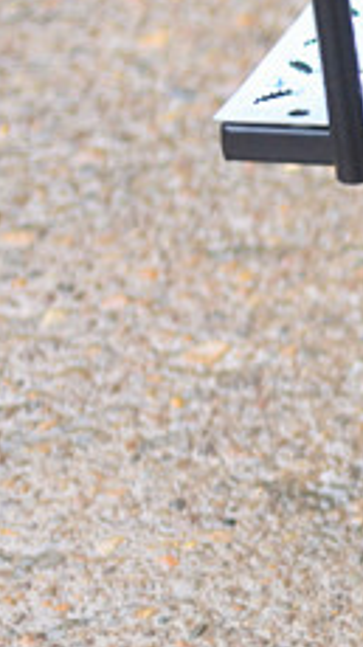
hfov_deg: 4.3
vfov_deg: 7.9
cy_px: 347
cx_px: 1114
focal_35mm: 273
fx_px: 4682
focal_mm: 50
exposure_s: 1/160
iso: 800
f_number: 1.8
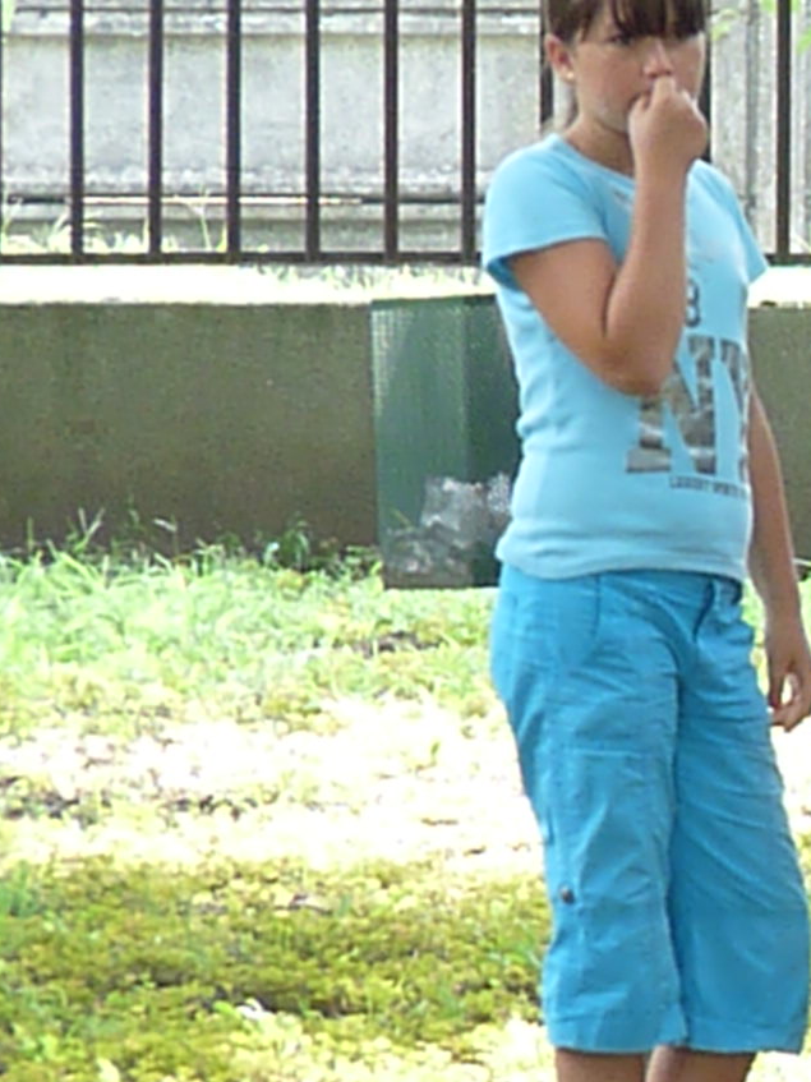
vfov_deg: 3.0
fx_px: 20997
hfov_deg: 2.2
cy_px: 736
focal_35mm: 672
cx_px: 1217
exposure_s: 1/250
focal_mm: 49.3
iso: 800
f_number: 4.5
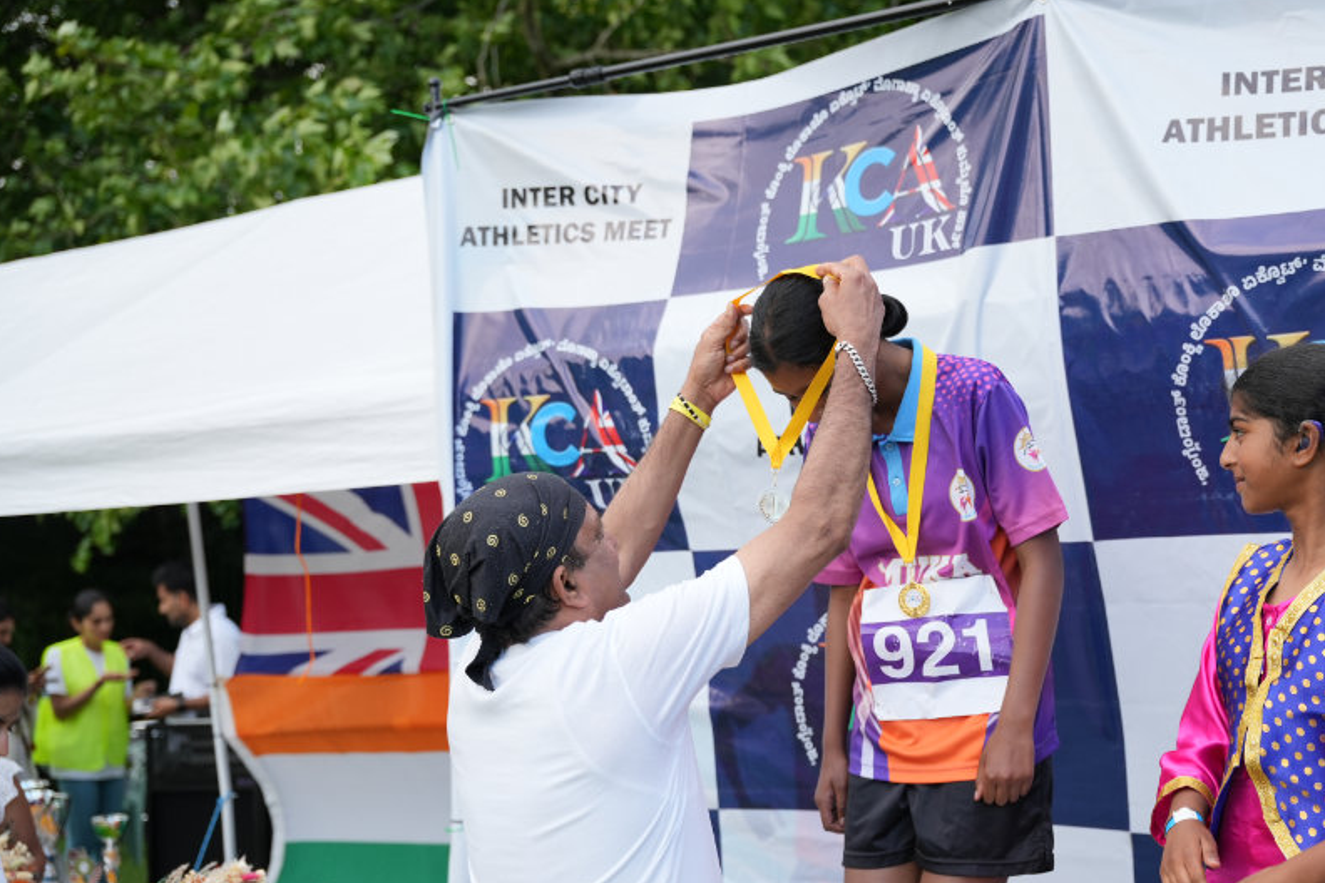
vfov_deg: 26.9
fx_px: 1846
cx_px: 816
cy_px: 521
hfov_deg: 39.3
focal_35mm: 50
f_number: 2.8
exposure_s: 1/800
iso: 250
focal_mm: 38.9
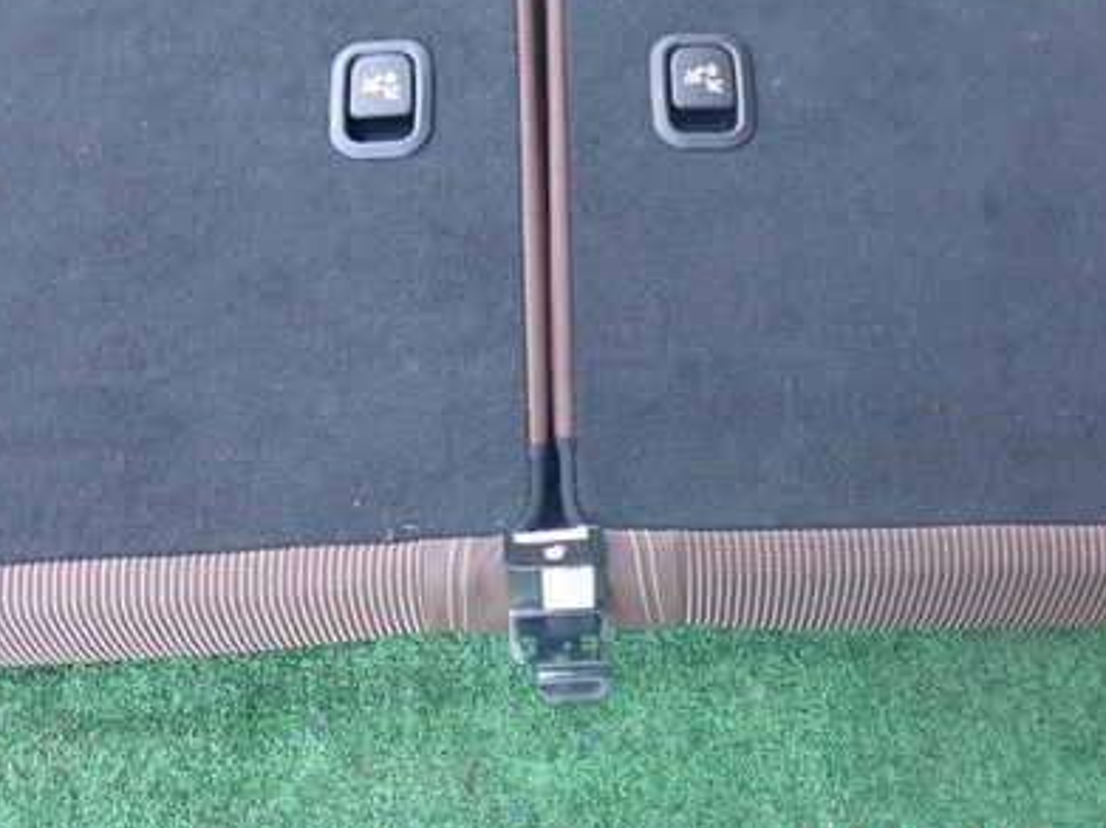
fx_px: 1469
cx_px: 588
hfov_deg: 41.2
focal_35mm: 46
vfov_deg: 31.3
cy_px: 283
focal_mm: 5.4
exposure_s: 1/125
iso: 320
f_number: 2.3
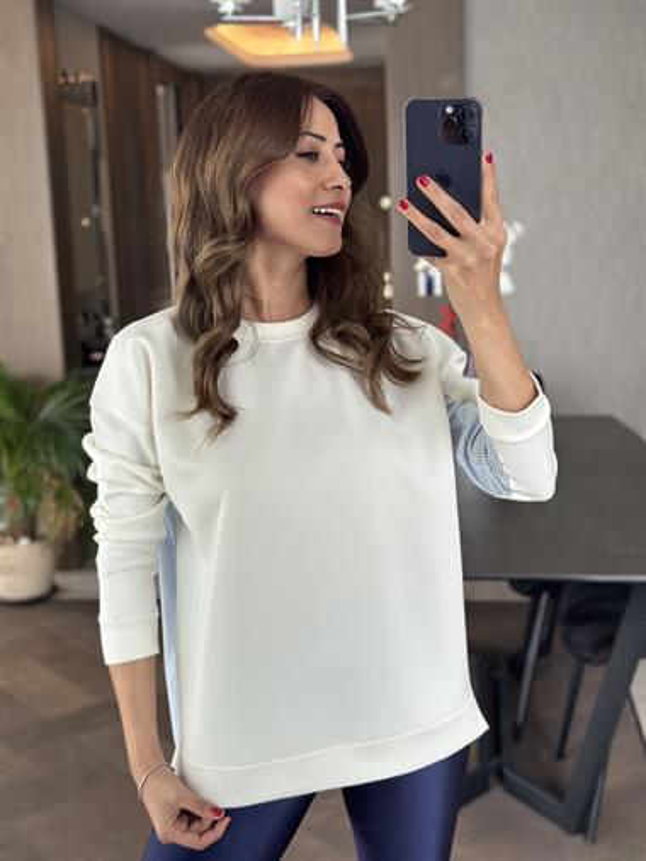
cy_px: 430
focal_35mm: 48
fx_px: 1193
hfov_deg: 30.3
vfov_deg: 39.6
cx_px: 323
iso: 200
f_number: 1.78
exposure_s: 1/50
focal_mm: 6.86
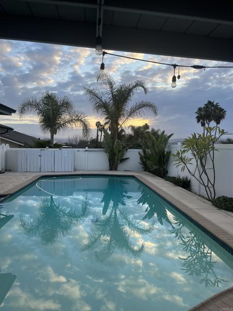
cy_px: 156
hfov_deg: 53.1
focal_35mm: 26
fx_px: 233
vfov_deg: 67.3
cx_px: 116
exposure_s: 1/452
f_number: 1.6
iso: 50
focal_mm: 5.1
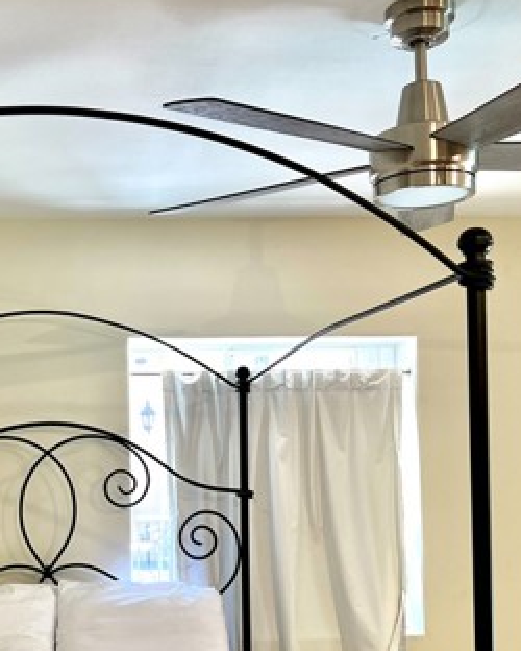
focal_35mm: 52
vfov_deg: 35.5
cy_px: 457
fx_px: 1001
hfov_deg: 28.6
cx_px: 117
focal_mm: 5.7
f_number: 1.5
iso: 80
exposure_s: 1/120
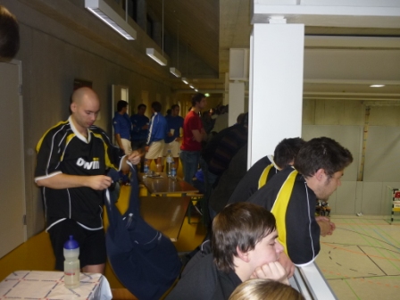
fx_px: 381
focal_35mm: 33
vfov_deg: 42.9
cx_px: 200
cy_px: 150
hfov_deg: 55.4
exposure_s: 1/30
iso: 200
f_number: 2.8
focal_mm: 5.5
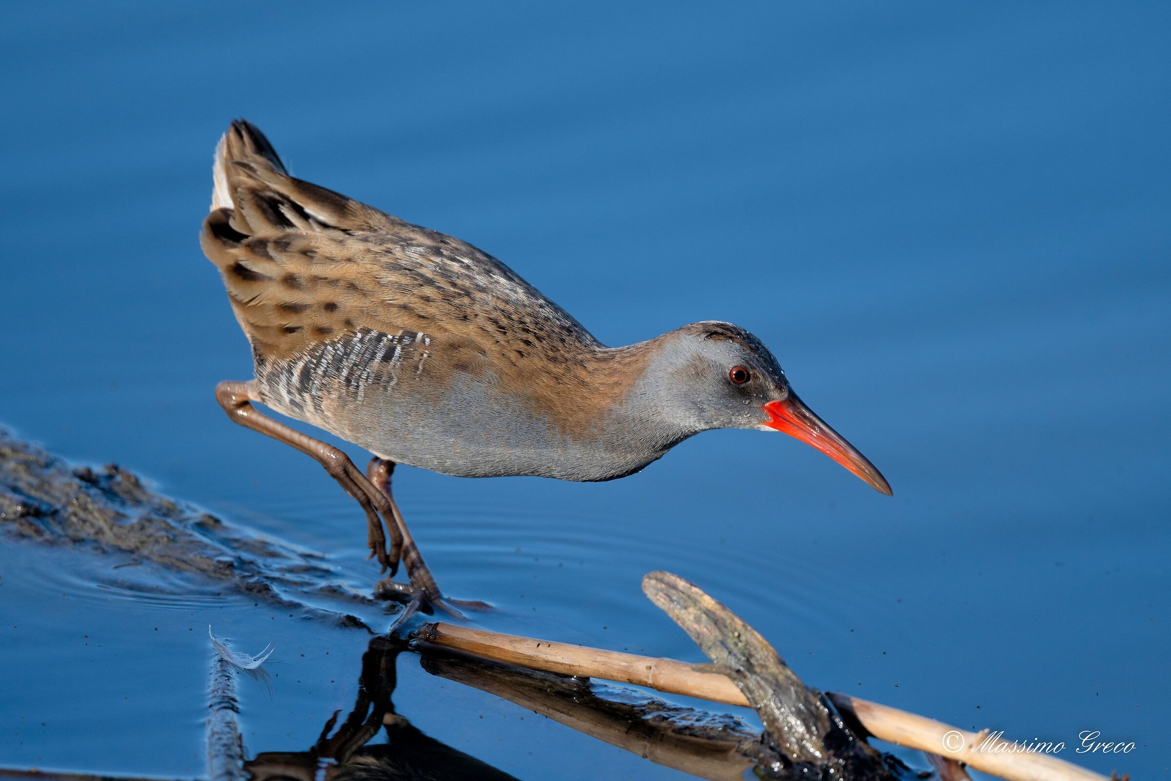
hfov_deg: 2.7
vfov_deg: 1.8
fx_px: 24394
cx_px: 586
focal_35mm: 750
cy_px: 390
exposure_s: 1/1250
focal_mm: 500
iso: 220
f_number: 5.6
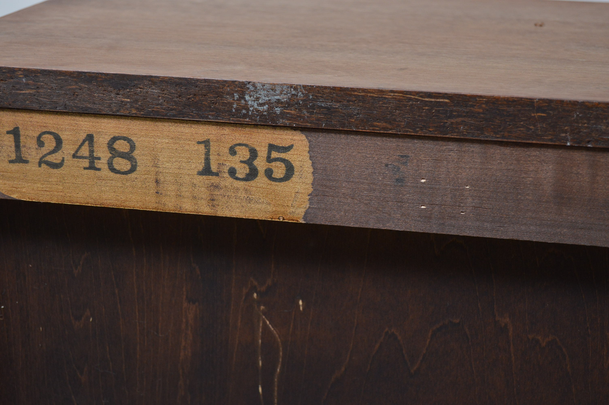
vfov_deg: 16.5
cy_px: 202
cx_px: 304
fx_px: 1394
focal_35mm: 82
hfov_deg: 24.6
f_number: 5.6
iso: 800
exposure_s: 1/80
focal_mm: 55
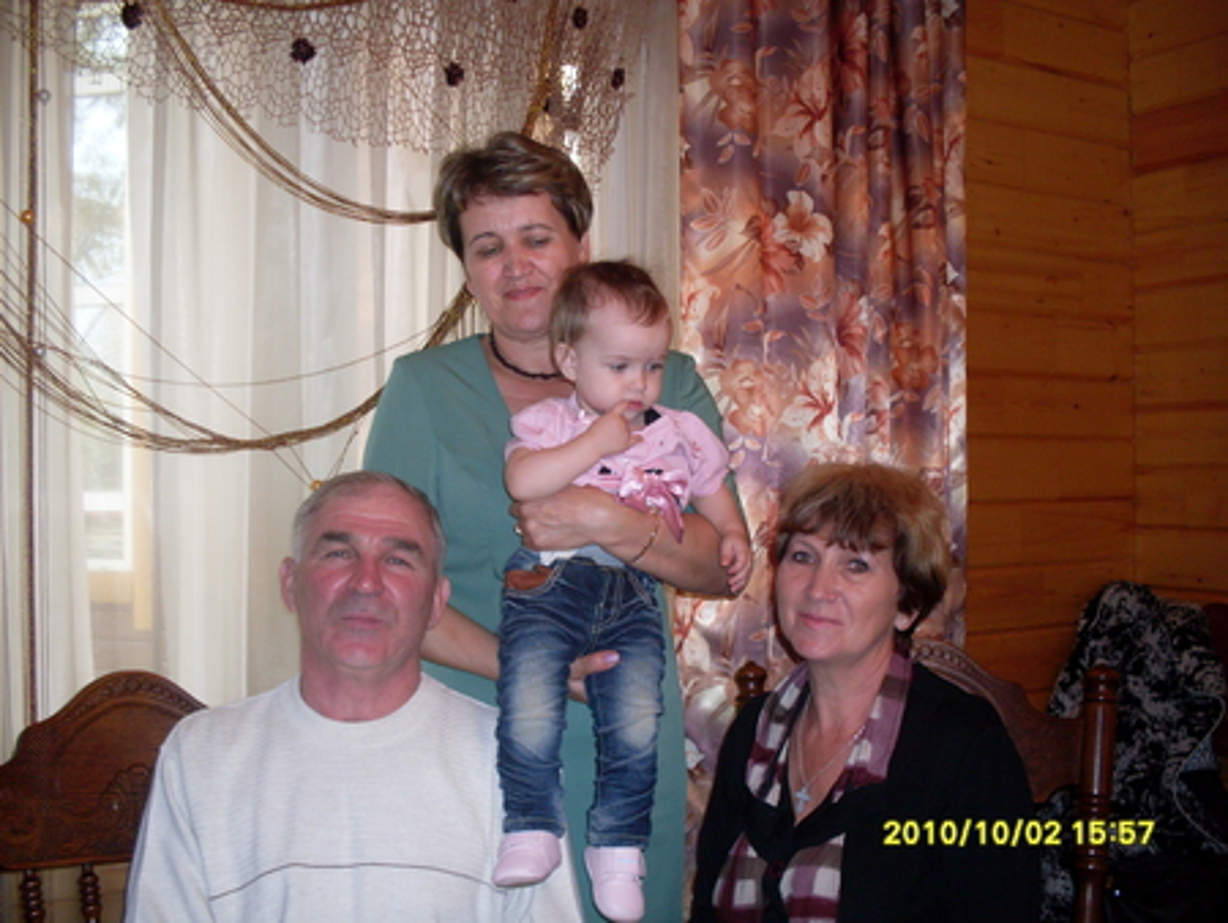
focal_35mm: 38
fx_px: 1349
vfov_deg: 37.8
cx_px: 614
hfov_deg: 49.0
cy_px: 462
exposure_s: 1/45
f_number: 2.8
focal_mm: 6.3
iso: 100
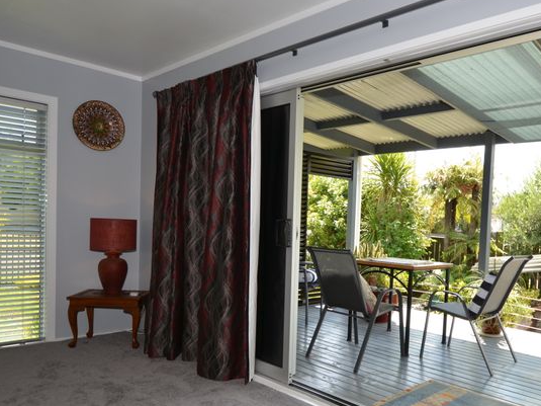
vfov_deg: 47.9
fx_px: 453
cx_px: 337
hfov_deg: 60.9
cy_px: 246
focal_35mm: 29
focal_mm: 14
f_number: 5.6
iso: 200
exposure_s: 1/125
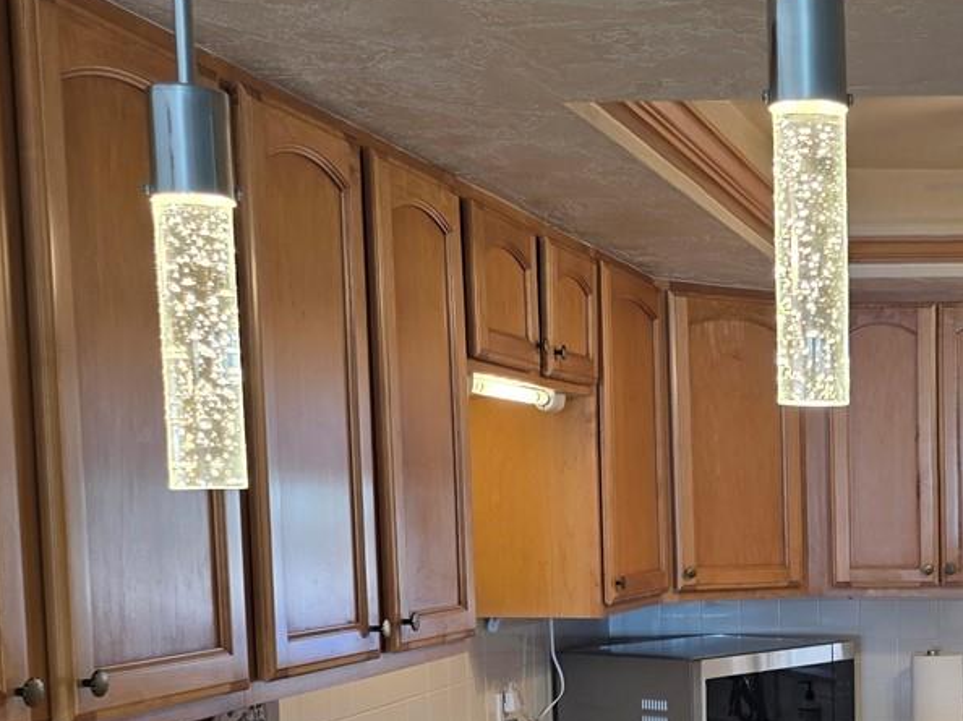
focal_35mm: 62
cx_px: 979
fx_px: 1724
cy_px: 664
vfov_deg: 23.0
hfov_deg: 29.1
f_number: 1.7
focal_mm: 6.25
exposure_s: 1/120
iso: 64
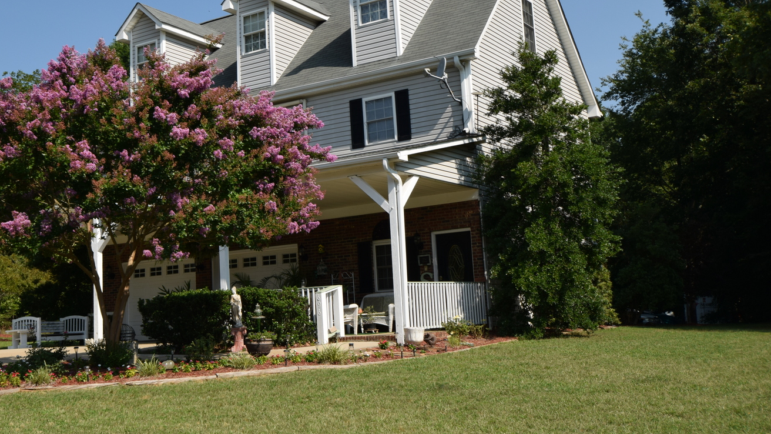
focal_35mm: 46
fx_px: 940
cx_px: 309
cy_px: 147
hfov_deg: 44.4
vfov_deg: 25.8
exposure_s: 1/200
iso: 100
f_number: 9
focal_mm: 24
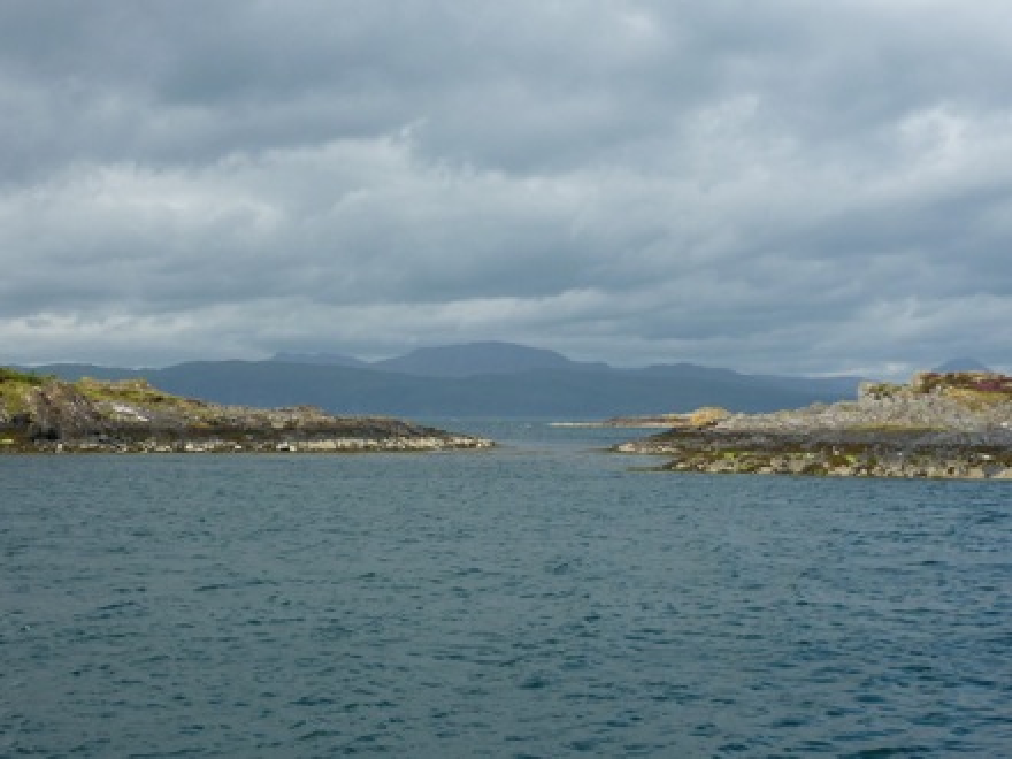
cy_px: 380
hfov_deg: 32.7
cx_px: 506
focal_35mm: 59
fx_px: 1725
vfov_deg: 24.8
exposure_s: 1/200
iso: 80
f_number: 9
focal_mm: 6.9
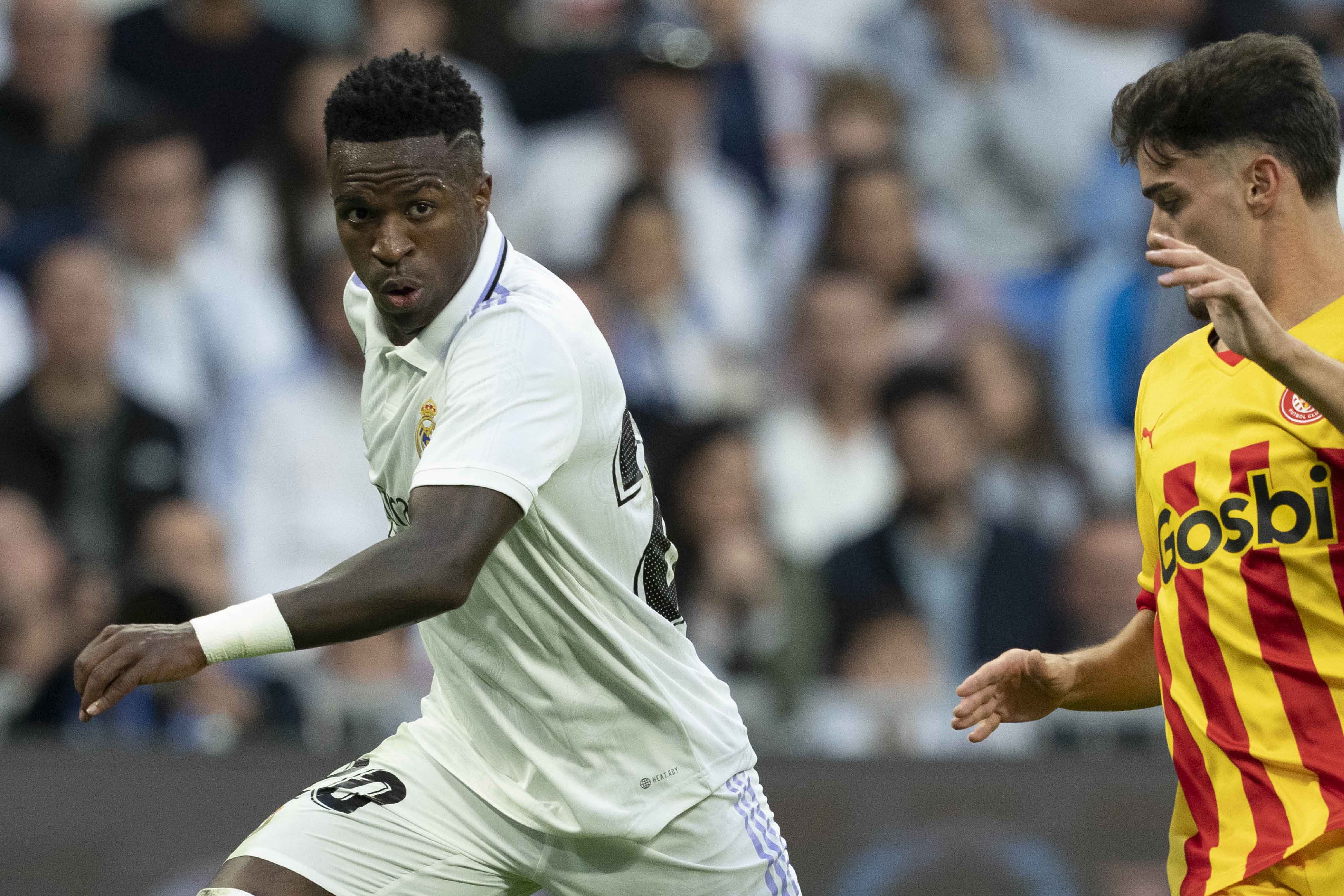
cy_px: 775
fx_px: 26839
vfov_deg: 1.9
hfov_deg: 2.9
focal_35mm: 719
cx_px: 655
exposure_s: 1/2000
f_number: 3.2
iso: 2000
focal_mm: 400
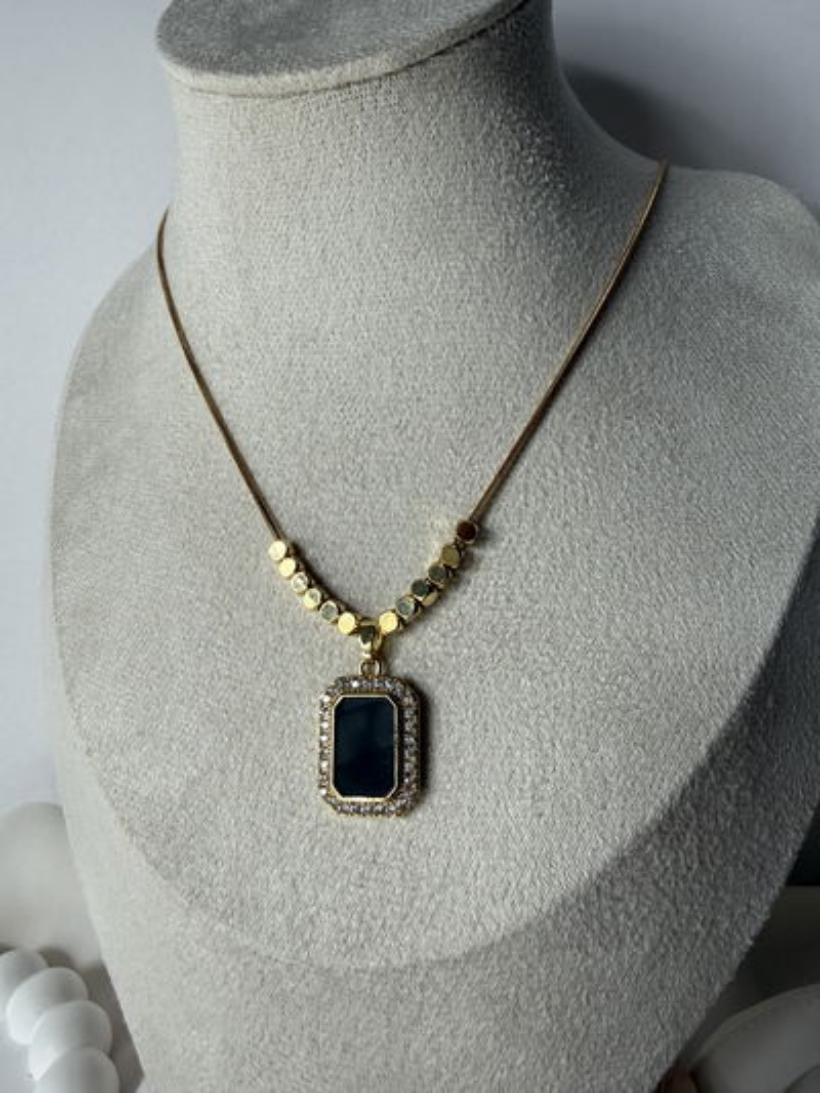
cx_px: 410
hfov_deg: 56.8
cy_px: 546
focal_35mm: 24
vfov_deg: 71.6
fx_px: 758
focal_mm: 2.22
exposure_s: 1/157
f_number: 2.2
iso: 40
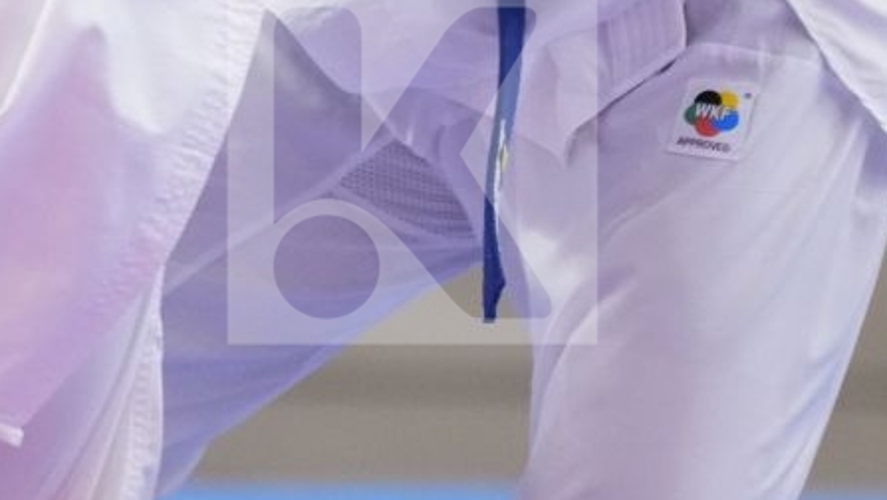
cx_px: 413
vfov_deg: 1.4
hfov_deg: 2.6
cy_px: -542
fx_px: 19838
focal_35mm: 843
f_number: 2.8
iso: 4000
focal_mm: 200
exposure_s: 1/1000
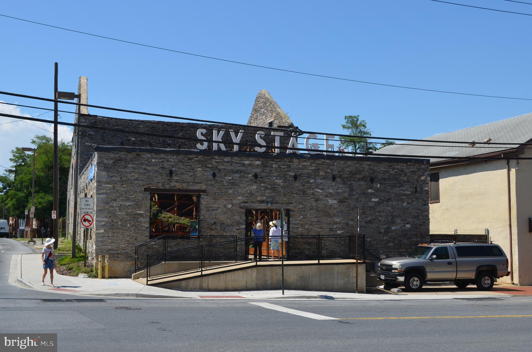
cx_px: 266
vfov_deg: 29.7
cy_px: 176
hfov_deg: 43.7
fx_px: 664
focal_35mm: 45
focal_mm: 30
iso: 100
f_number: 8
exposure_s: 1/250
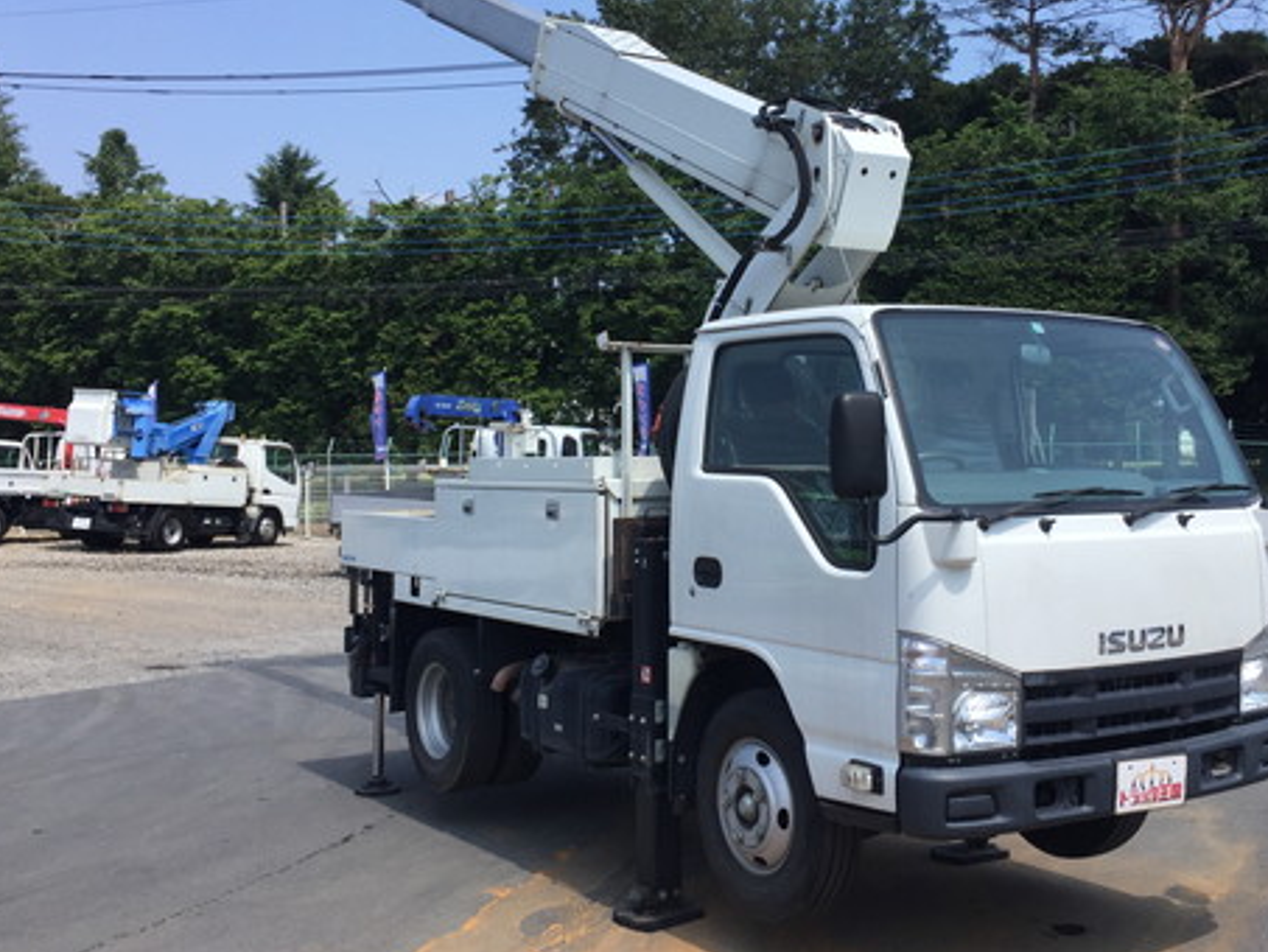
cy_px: 378
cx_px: 745
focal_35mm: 41
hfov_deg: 45.6
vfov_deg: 35.0
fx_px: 1502
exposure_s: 1/1276
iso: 32
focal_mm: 4.15
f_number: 2.2
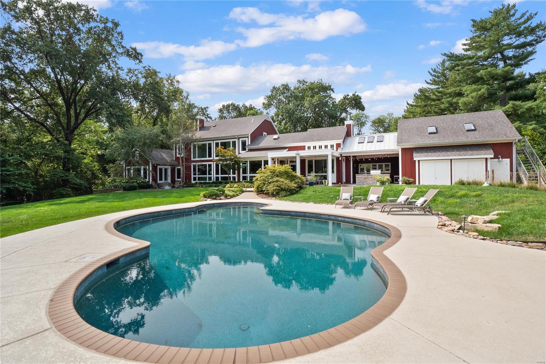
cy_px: 182
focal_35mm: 16
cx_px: 273
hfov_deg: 96.7
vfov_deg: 73.7
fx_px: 243
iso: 400
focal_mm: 8
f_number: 9
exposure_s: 1/400
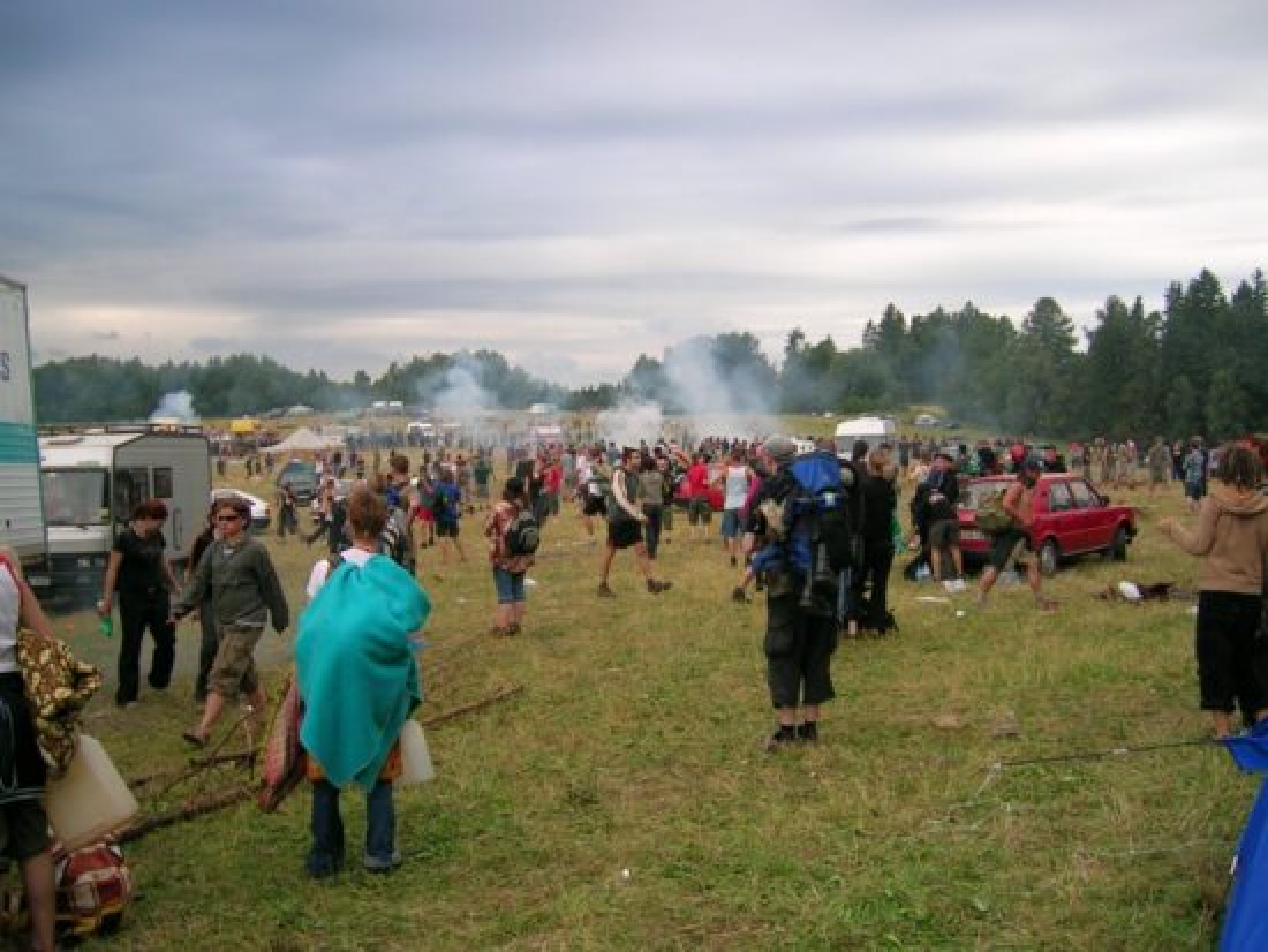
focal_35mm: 35
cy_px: 476
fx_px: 1283
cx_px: 634
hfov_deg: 52.6
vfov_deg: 40.7
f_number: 2.8
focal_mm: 5.4
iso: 50
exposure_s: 1/197
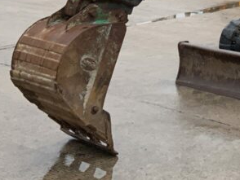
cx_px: 278
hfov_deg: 18.5
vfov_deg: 13.5
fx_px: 701
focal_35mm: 101
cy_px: -116
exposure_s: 1/620
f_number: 1.8
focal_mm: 3
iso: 16
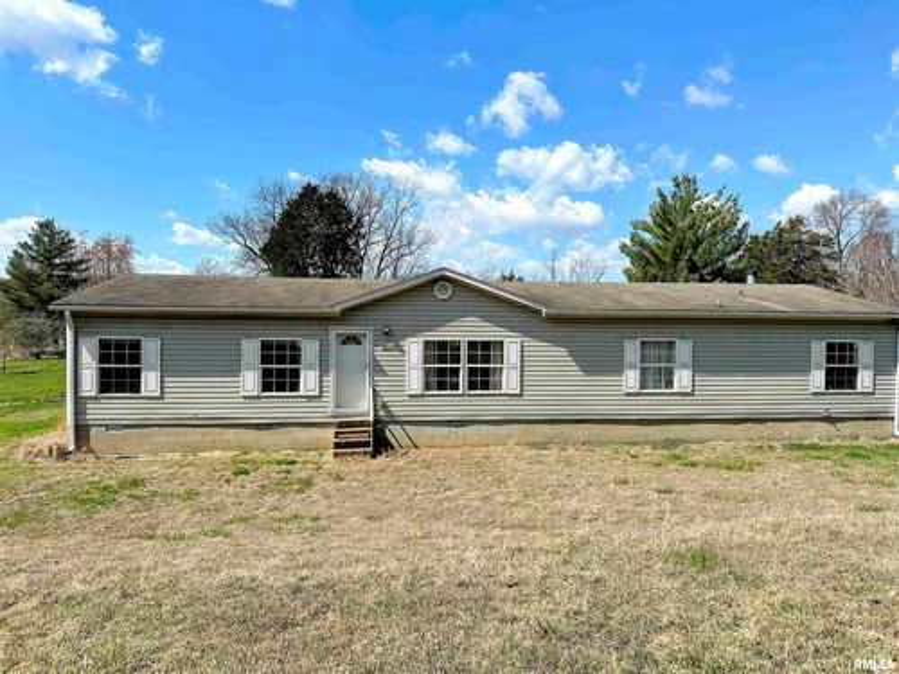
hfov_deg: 71.6
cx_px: 450
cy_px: 337
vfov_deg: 56.8
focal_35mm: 24
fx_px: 623
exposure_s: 1/5848
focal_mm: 6.86
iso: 80
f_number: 1.78
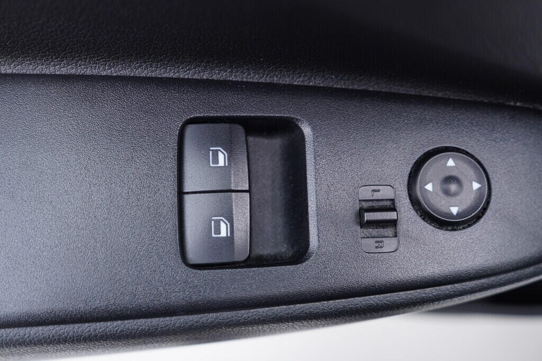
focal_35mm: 36
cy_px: 180
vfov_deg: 36.9
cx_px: 271
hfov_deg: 53.1
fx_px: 542
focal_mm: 24
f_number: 2.8
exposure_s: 1/40
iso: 250
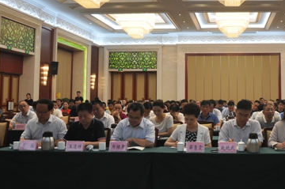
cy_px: 66
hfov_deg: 41.7
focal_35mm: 45
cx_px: 230
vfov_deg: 29.6
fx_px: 356
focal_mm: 18
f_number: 4.5
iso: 400
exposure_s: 1/80
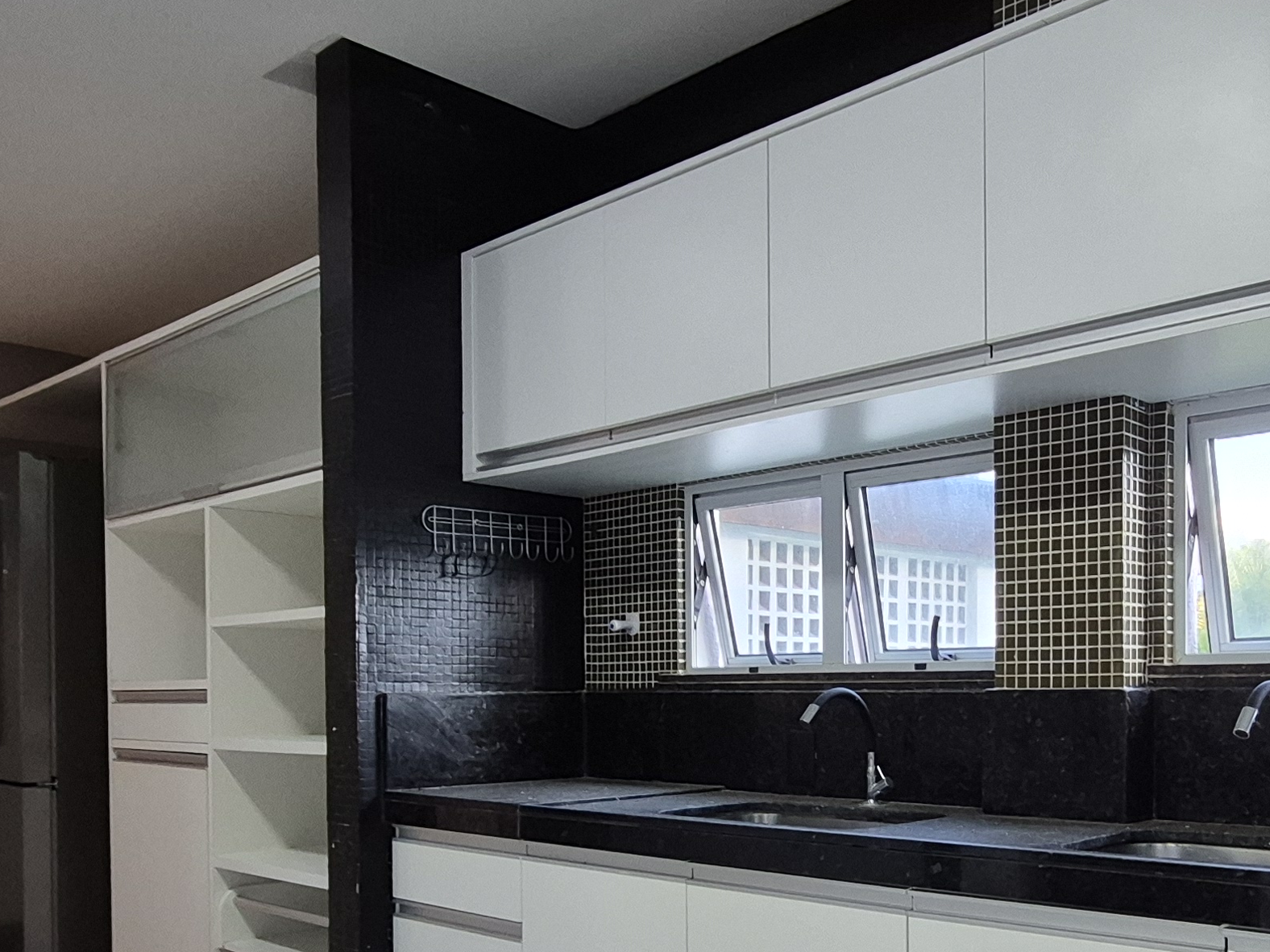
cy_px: 748
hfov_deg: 53.9
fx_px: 1211
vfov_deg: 41.3
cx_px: 874
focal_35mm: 33
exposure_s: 1/60
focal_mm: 1.74
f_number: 2.2
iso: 160
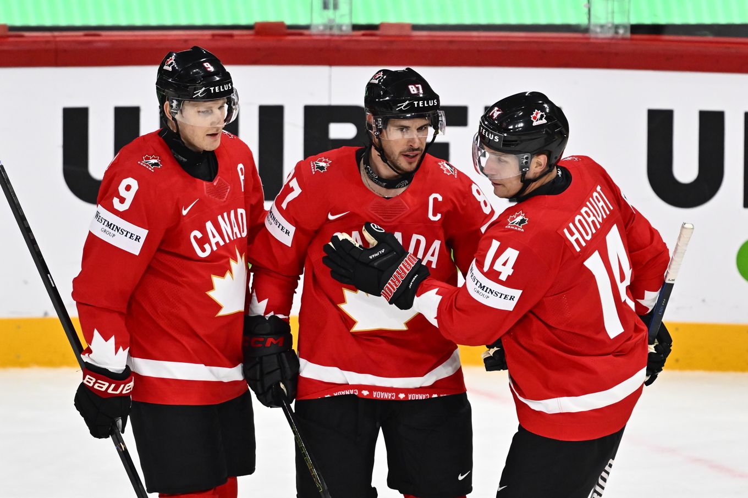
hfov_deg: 5.2
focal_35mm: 400
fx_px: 8309
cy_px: 249
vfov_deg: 3.4
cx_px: 374
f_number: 2.8
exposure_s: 1/1600
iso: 2000
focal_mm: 400
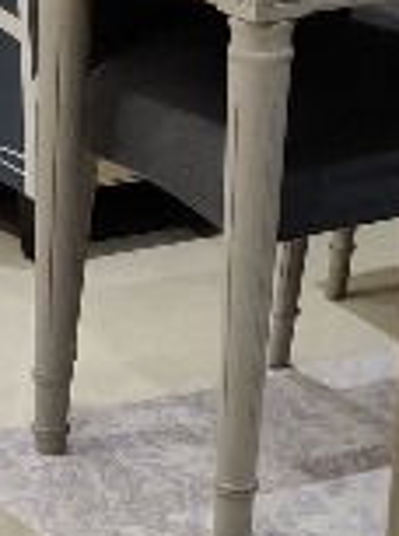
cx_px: -346
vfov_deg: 11.2
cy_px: 319
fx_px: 2732
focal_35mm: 177
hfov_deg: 8.0
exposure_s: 1/50
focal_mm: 4.75
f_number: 1.65
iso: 640
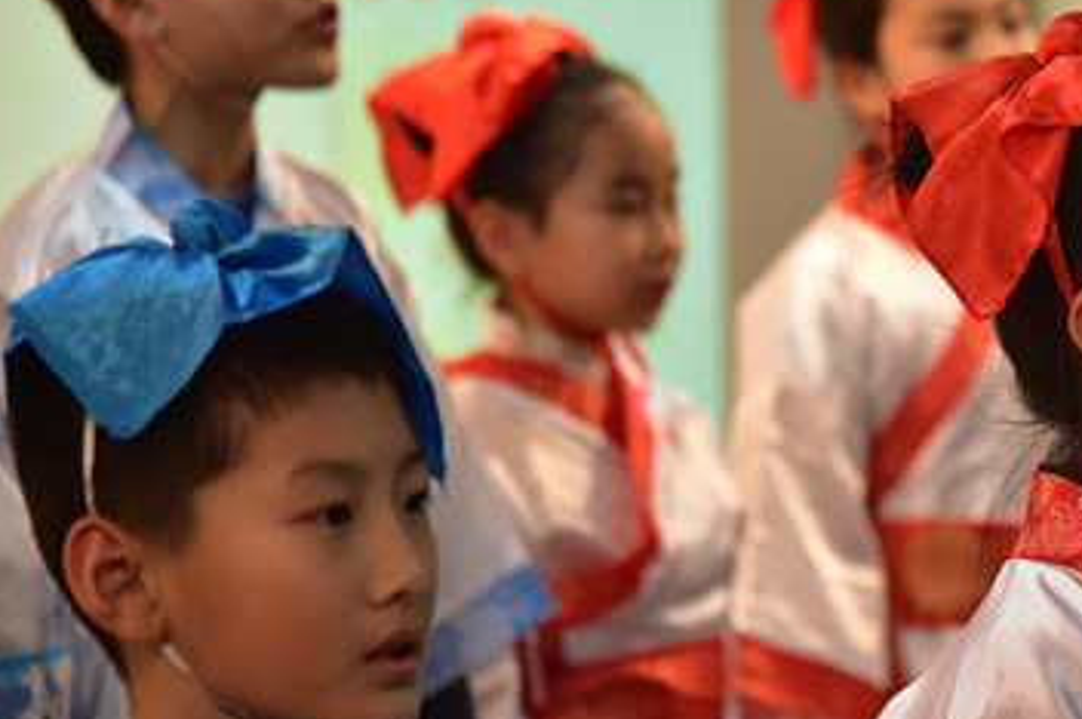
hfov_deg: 7.5
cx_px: 1153
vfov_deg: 5.0
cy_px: 330
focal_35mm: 273
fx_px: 8197
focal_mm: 120
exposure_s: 1/100
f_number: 4
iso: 1800
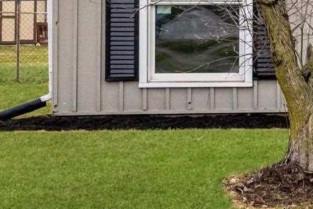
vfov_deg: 9.1
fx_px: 1289
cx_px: 644
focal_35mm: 148
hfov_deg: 12.1
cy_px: -53
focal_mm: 19.5
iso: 1000
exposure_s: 1/4000
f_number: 4
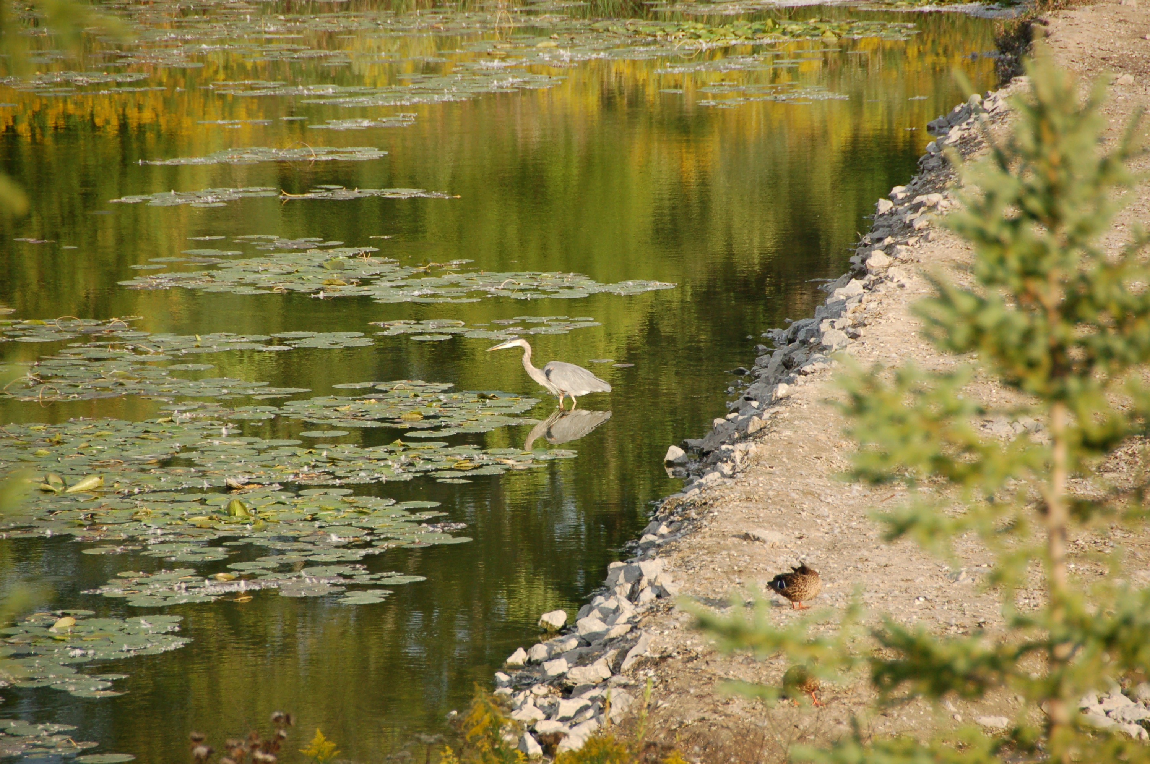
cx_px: 575
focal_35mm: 300
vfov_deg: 4.6
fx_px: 9575
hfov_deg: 6.9
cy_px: 382
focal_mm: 200
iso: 500
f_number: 5.6
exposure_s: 1/500
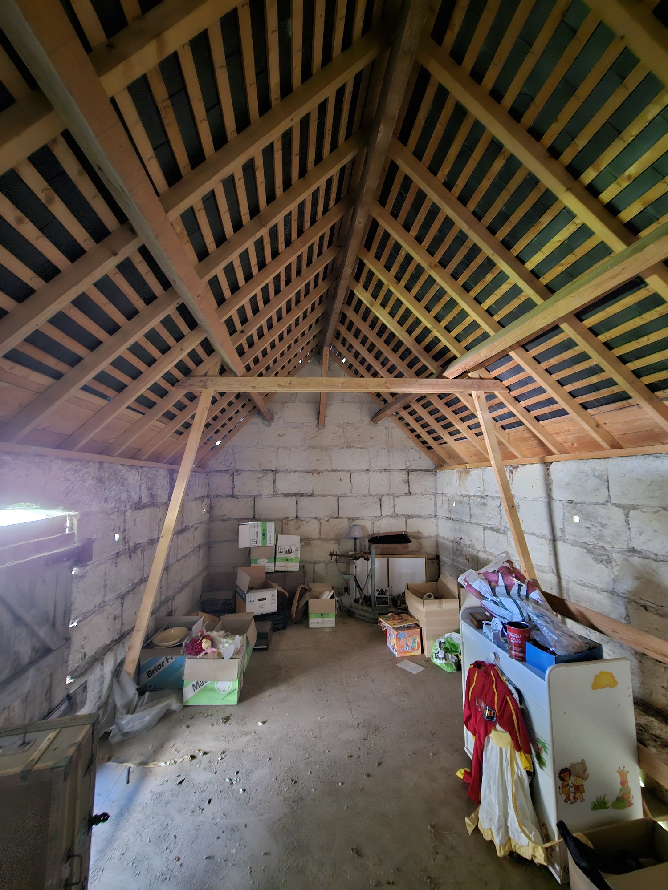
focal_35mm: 13
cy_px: 445
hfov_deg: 89.9
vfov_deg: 106.2
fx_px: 334
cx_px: 334
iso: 1000
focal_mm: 2.2
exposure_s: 1/8
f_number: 2.2
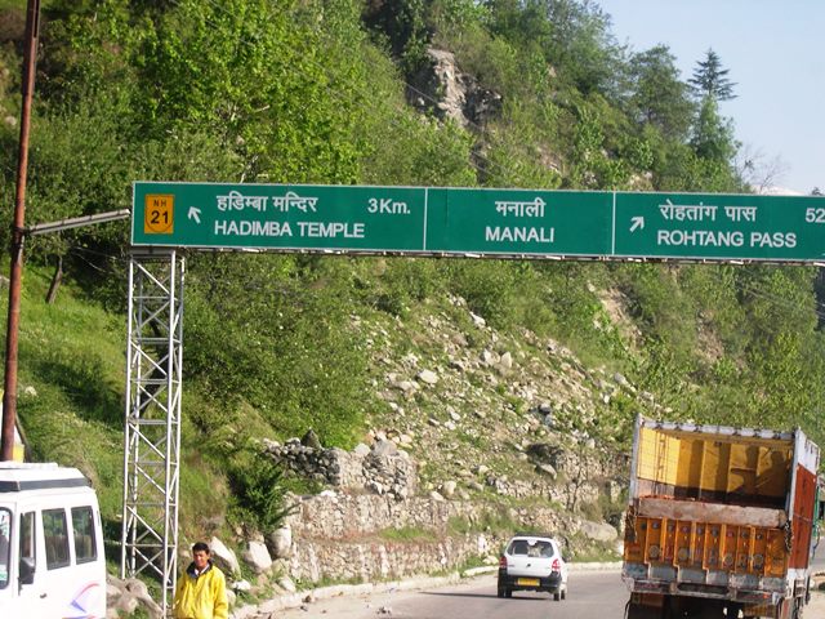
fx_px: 2717
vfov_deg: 13.0
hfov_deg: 17.3
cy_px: 310
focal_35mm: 114
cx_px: 412
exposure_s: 1/296
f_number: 4.9
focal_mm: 24
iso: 100
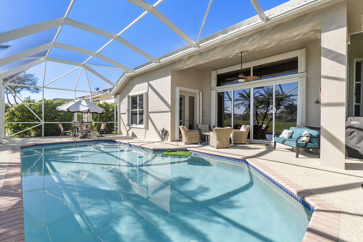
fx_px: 161
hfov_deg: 96.7
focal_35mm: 16
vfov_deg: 73.7
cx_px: 182
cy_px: 122
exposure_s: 1/160
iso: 160
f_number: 11
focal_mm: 10
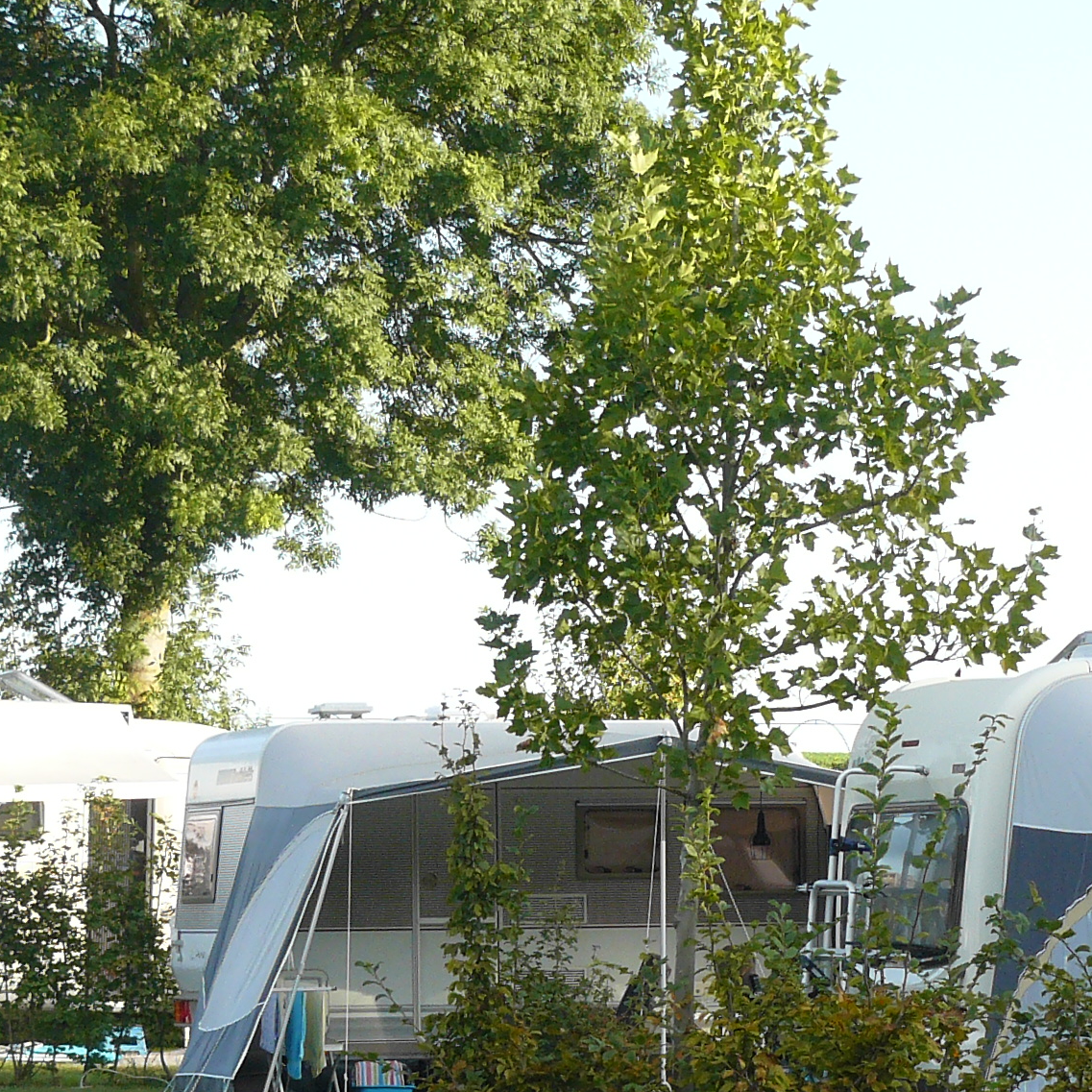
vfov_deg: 10.9
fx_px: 5710
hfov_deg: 10.9
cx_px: 665
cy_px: 939
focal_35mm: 160
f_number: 4
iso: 100
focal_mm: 11.2
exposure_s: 1/200
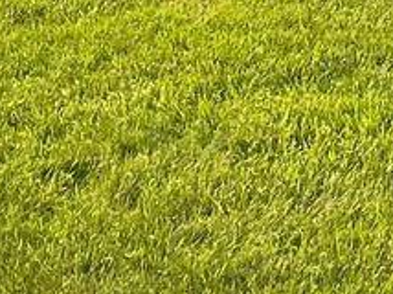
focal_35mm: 175
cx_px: 685
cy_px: -610
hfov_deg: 10.7
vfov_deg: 7.4
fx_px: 1985
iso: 32
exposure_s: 1/1678
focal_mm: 4.25
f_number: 1.8
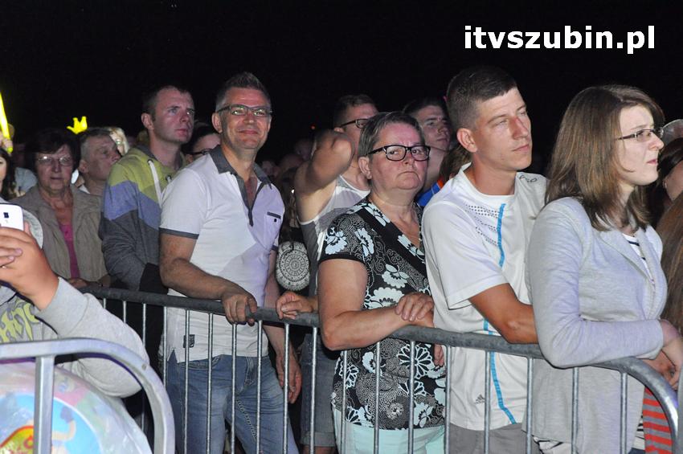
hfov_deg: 35.1
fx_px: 1080
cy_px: 227
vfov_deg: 23.7
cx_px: 342
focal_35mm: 57
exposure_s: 1/60
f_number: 5.6
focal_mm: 38
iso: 3200
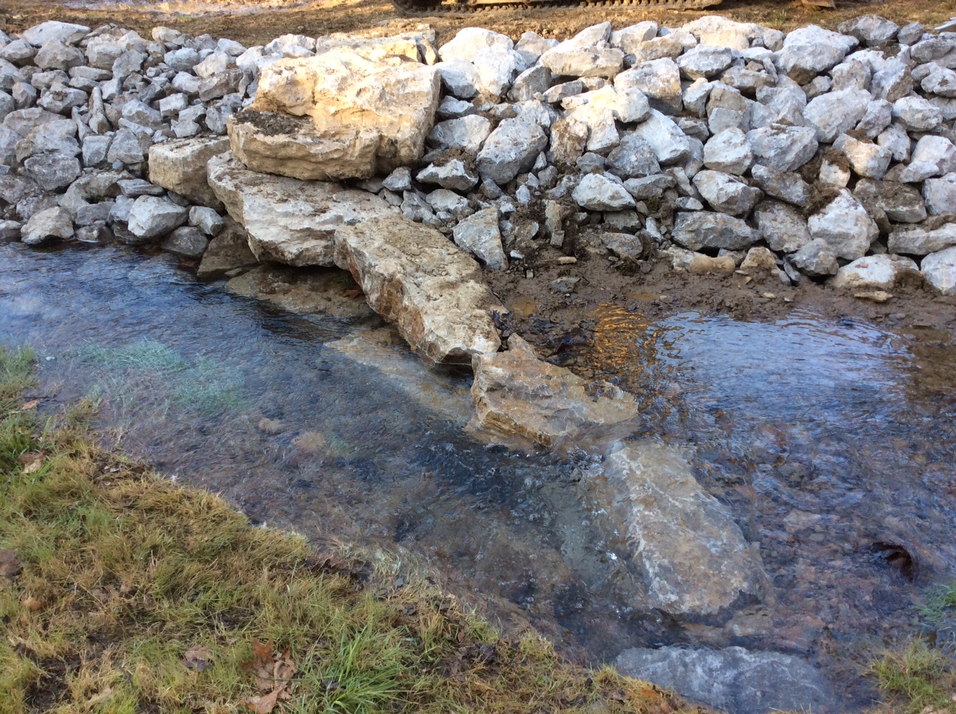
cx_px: 478
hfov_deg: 56.9
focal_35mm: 32
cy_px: 357
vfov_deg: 44.1
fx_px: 882
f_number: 2.4
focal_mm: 3.3
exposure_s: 1/120
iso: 50
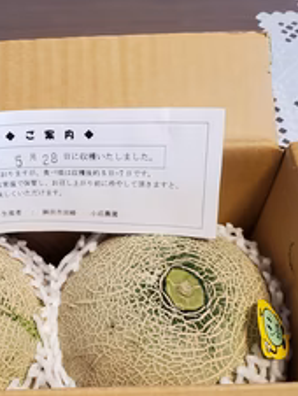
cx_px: 72
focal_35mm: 46
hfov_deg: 31.0
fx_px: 527
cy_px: 251
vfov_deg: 40.9
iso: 320
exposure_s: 1/50
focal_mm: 4.3
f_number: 2.4
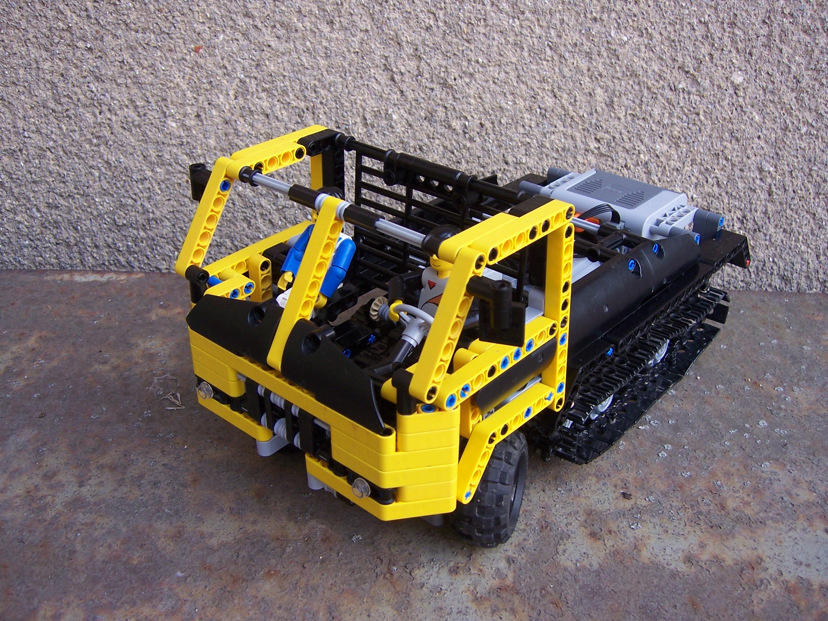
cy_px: 310
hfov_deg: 51.4
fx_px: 861
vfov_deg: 39.7
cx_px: 414
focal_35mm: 36
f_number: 3
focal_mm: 6
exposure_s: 1/180
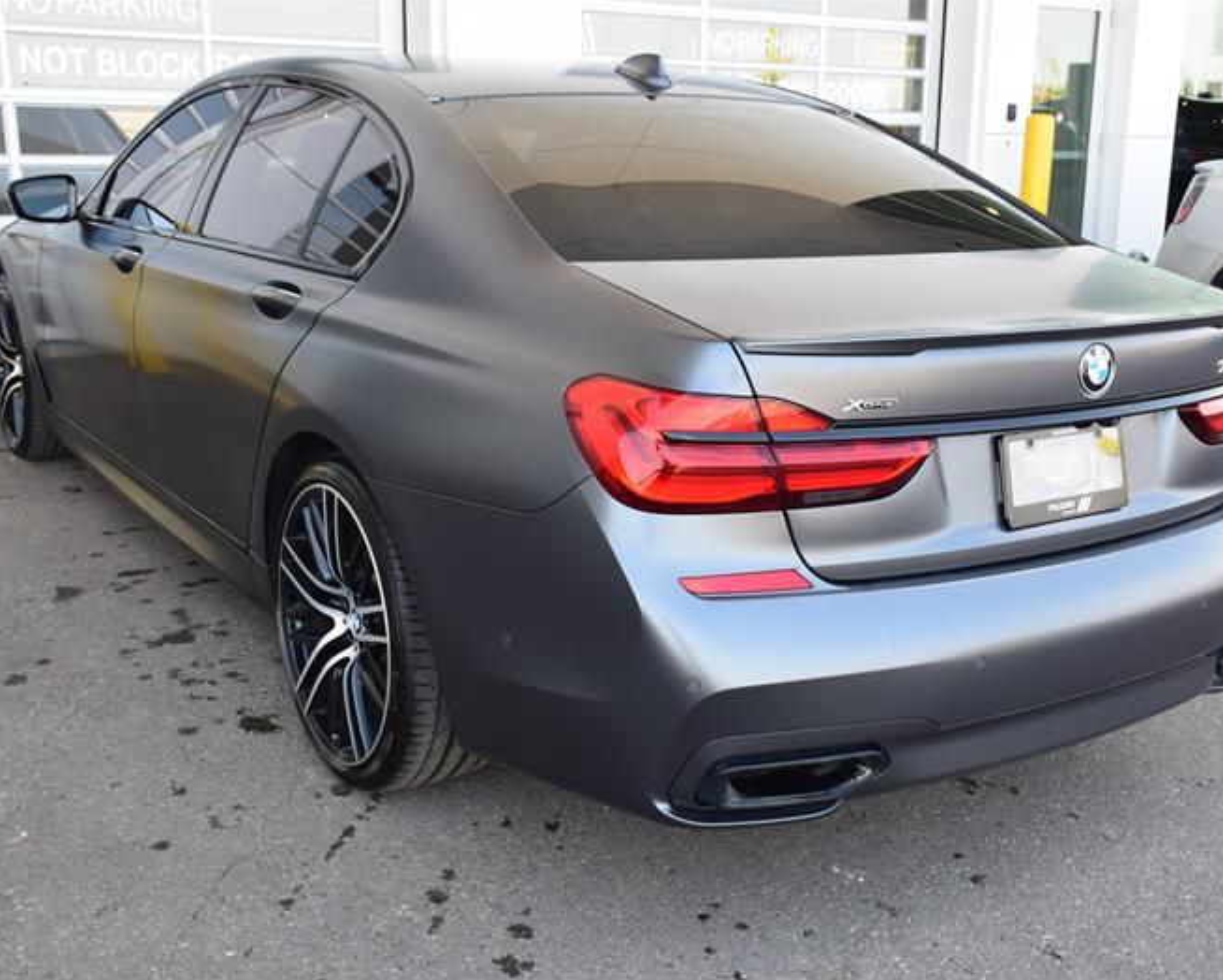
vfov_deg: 37.7
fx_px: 1433
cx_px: 641
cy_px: 497
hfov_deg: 46.2
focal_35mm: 40
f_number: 8
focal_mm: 23
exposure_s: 1/80
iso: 400
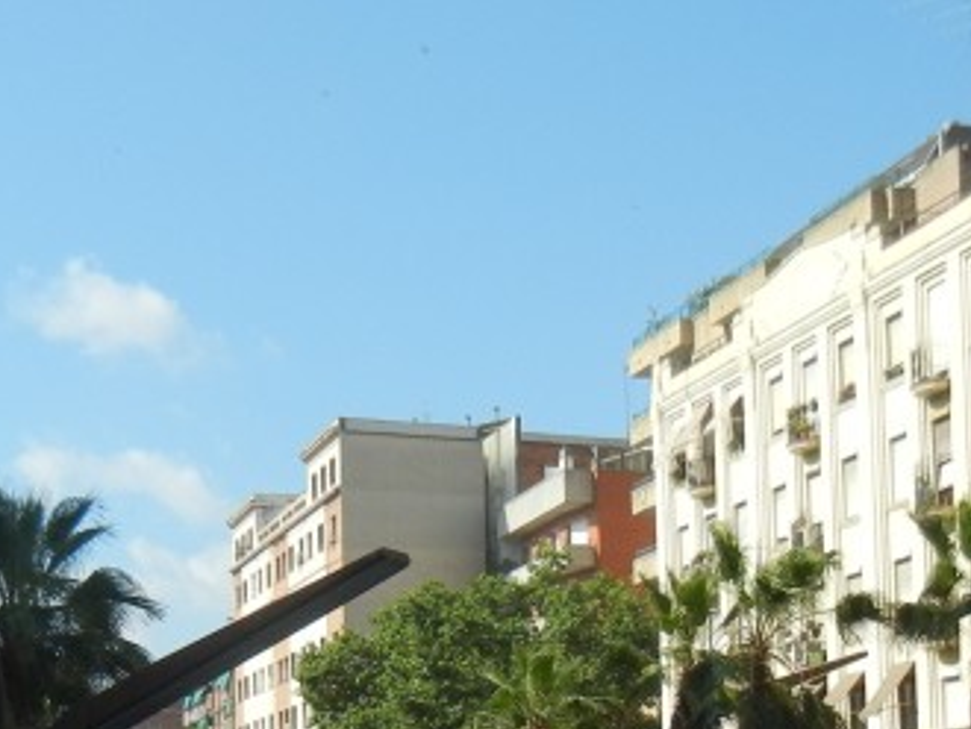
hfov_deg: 21.1
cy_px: 700
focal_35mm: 93
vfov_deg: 15.7
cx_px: 456
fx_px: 2611
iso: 160
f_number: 7
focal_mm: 5.4
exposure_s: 1/343
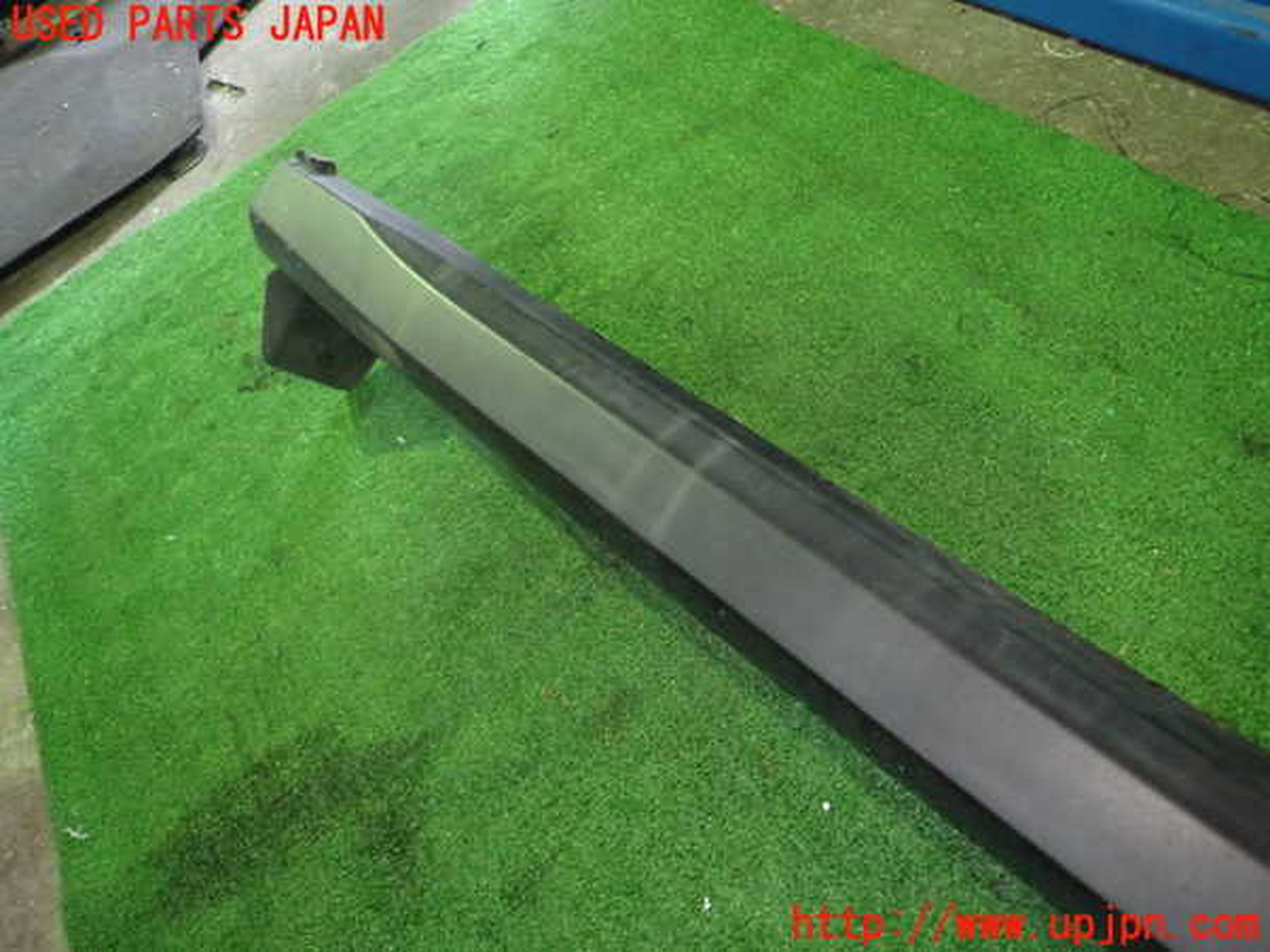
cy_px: 476
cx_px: 635
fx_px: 917
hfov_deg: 69.4
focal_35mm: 25
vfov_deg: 54.9
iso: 800
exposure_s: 1/30
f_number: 2
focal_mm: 4.5
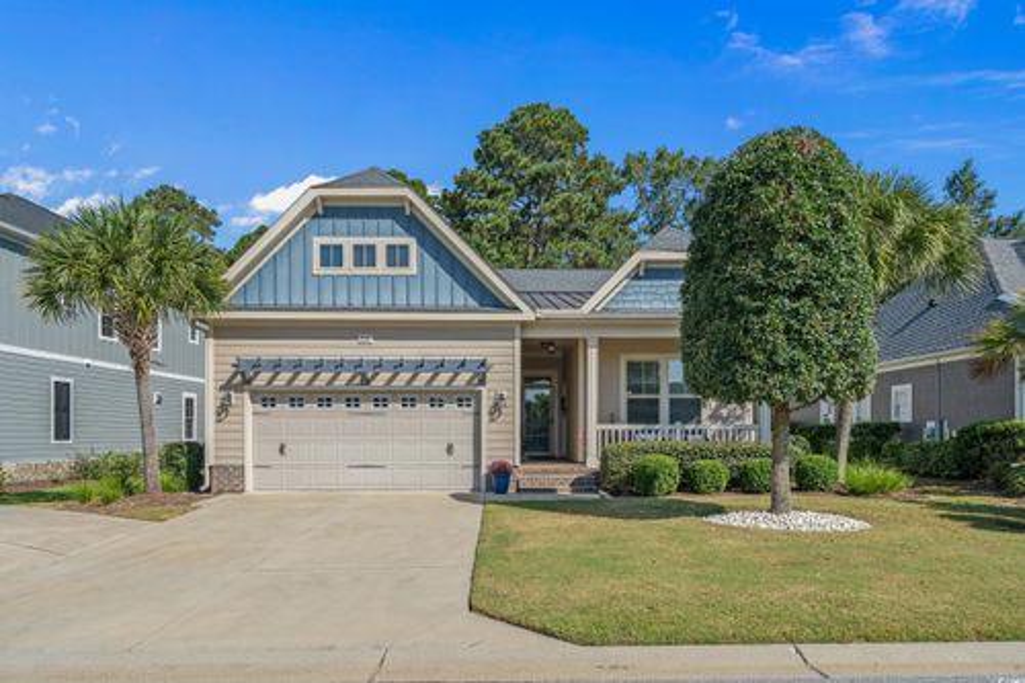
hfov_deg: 76.1
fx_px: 655
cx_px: 512
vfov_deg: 55.1
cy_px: 342
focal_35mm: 23
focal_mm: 23
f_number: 8
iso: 200
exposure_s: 1/60
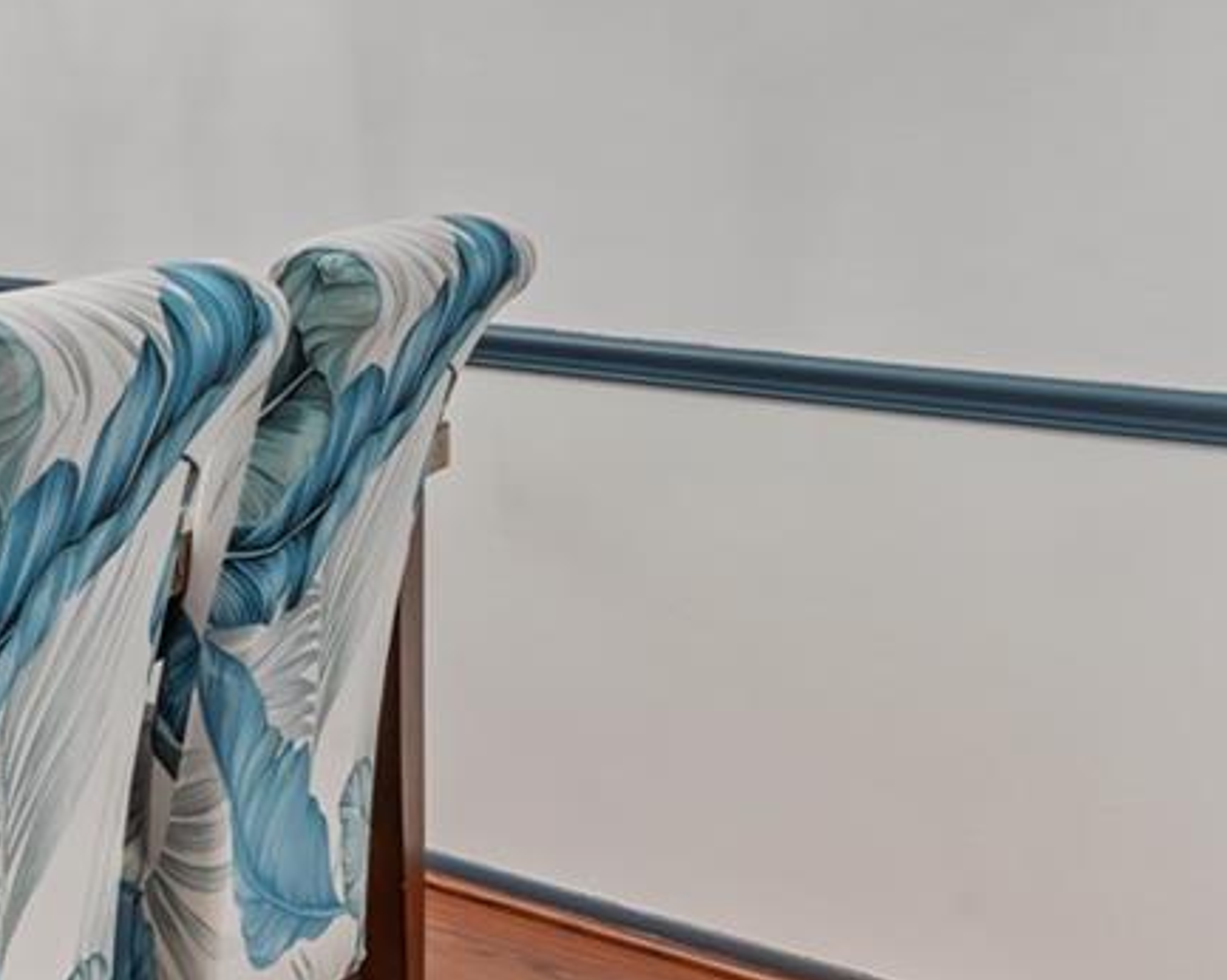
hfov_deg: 25.5
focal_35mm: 52
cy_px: 45
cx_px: -669
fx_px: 1900
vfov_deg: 27.6
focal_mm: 15.1
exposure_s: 1/1.25
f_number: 13
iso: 400
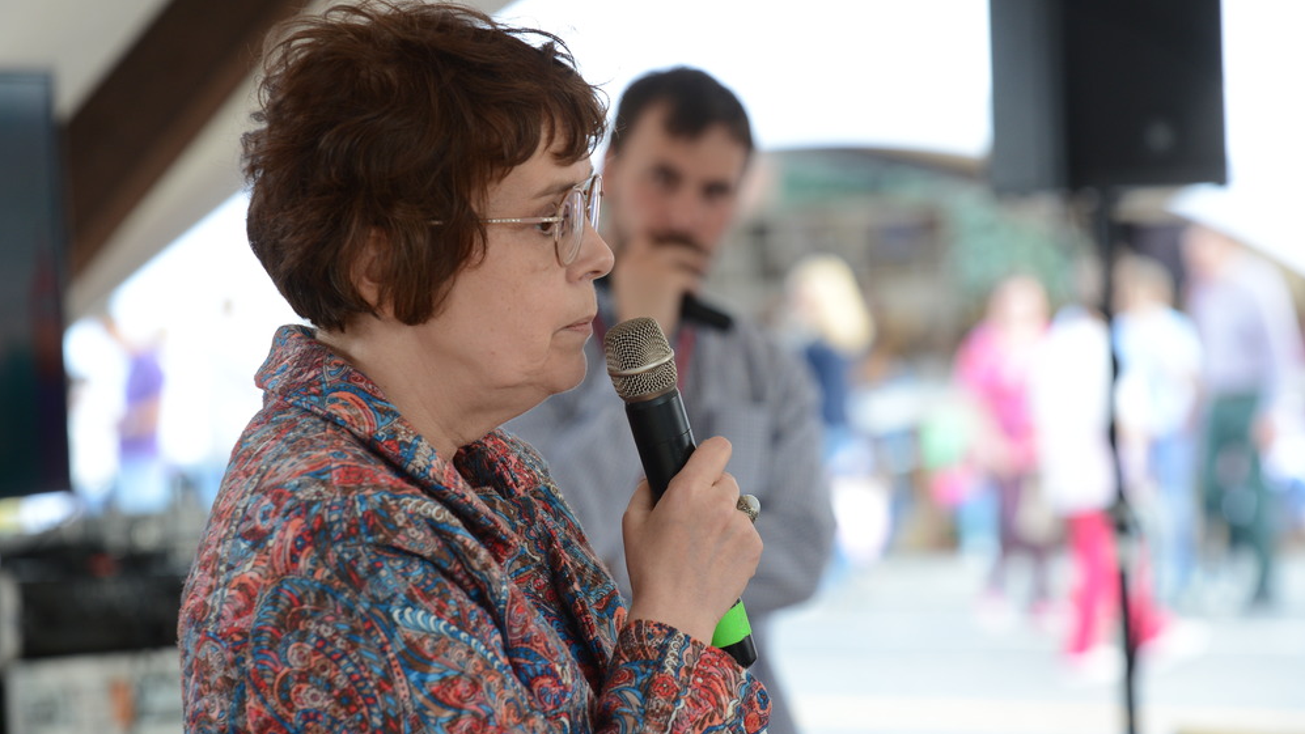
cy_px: 415
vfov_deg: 7.4
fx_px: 5641
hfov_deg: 13.2
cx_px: 653
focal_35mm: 163
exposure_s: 1/200
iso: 640
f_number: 5
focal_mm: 155
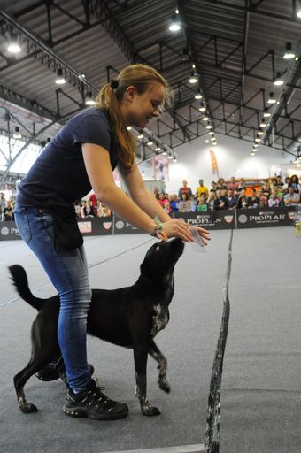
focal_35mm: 46
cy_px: 226
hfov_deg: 28.9
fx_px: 585
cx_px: 150
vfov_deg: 42.4
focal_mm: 31
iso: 1250
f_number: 4
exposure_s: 1/100
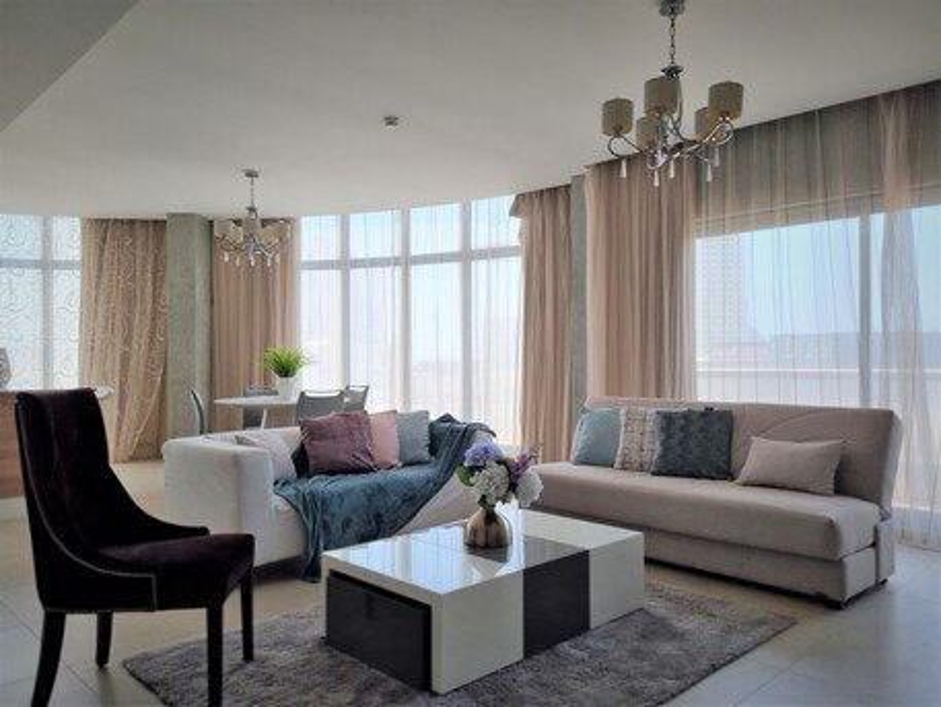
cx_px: 470
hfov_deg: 67.3
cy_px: 354
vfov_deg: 53.1
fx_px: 707
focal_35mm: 26
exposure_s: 1/206
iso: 50
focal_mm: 5.4
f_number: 1.8
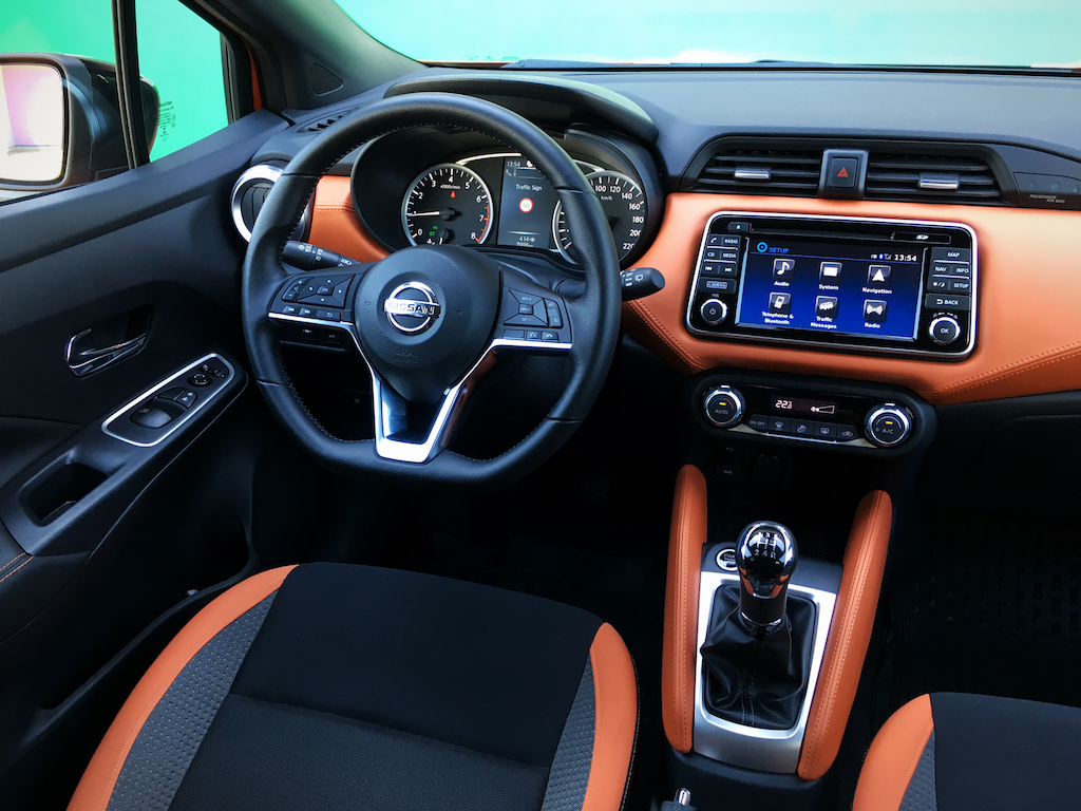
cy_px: 406
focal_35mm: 29
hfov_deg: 61.7
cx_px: 540
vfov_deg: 48.2
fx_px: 906
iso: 64
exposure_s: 1/33
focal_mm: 4.15
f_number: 2.2
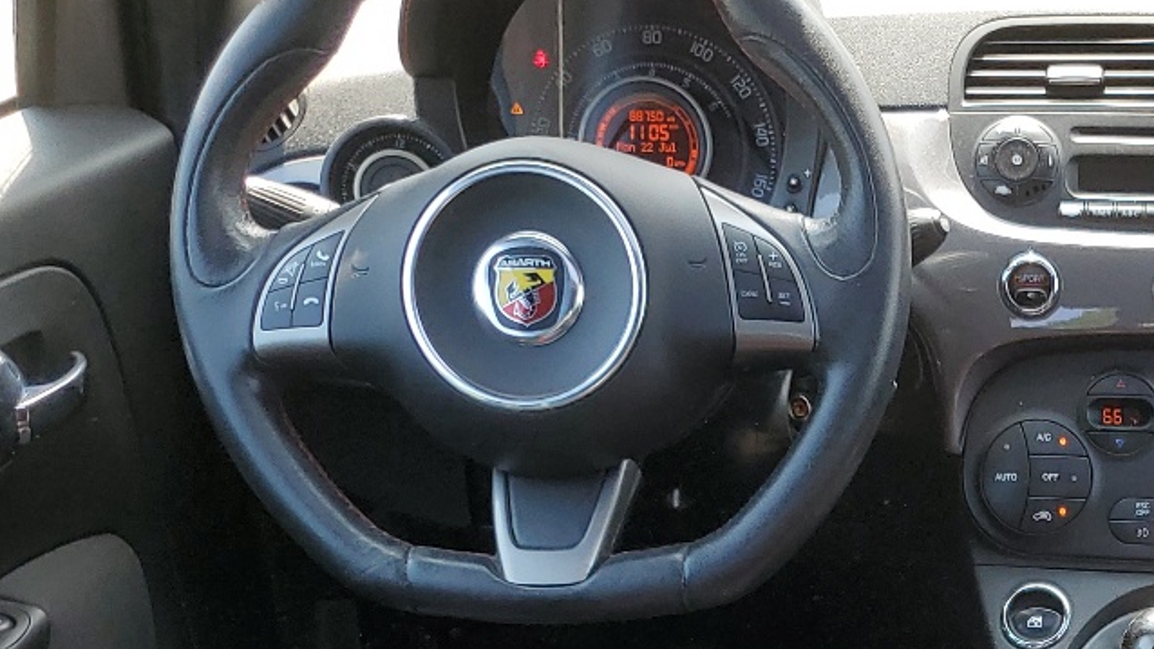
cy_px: 945
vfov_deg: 15.8
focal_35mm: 71
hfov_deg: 28.0
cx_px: 1152
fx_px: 2173
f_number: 1.5
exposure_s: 1/256
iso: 50
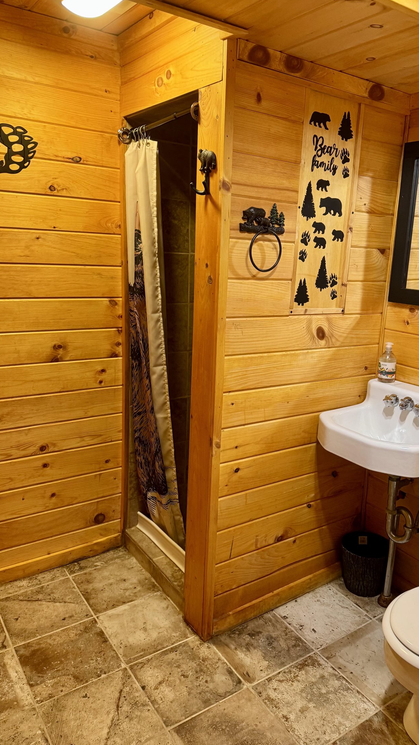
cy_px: 371
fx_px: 533
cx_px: 248
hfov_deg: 42.7
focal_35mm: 27
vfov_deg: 69.9
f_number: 1.78
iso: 320
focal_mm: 6.76
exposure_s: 1/60
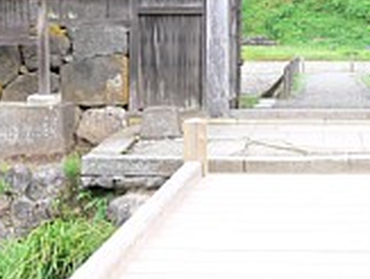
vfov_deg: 15.4
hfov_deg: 20.7
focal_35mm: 93
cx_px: 311
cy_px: -50
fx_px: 996
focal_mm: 8.1
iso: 80
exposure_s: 1/60
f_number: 4
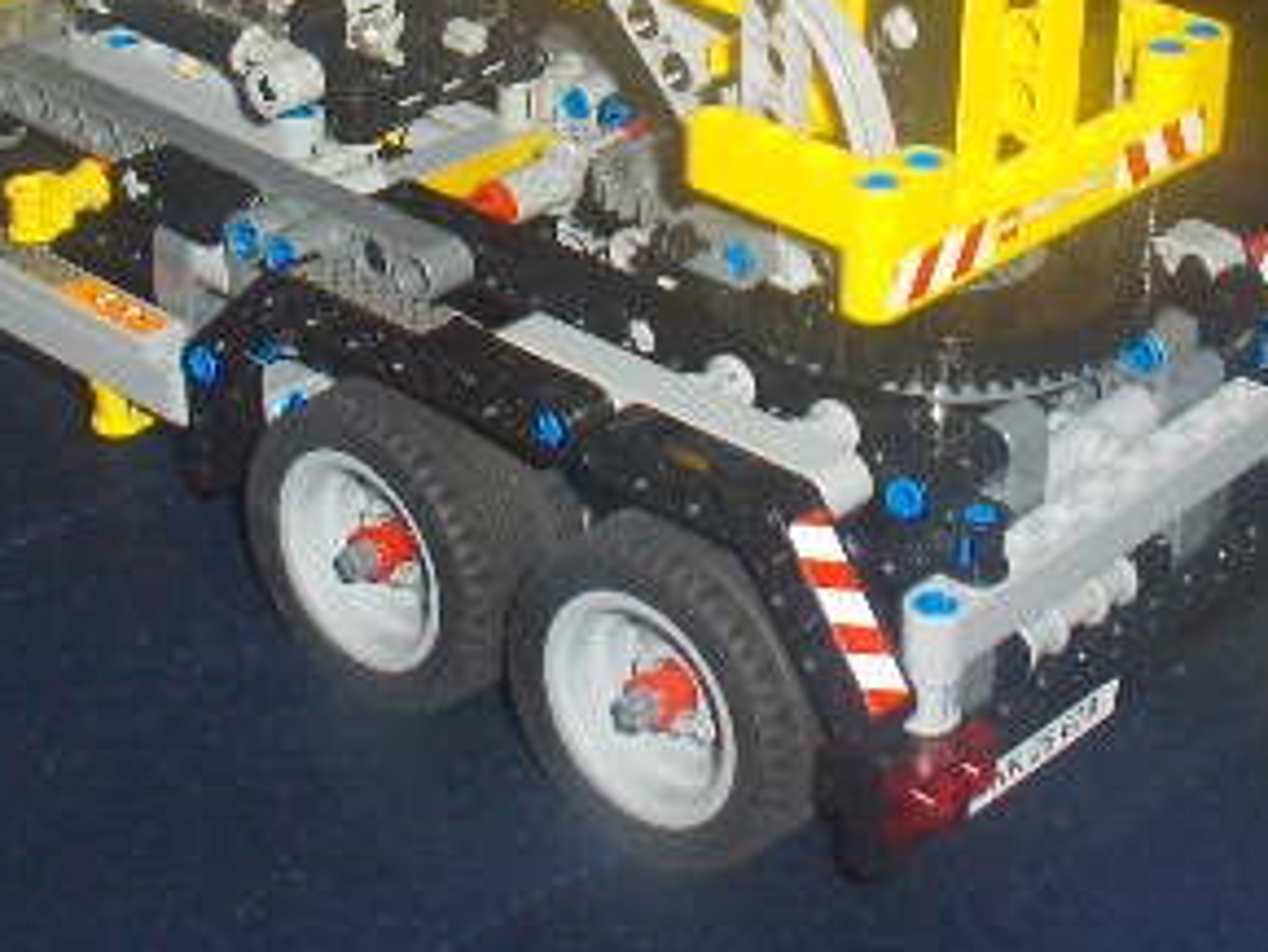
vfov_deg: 23.1
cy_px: 118
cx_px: 518
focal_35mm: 62
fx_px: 2272
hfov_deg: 31.1
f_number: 2.8
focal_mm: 5.8
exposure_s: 1/60
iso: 50
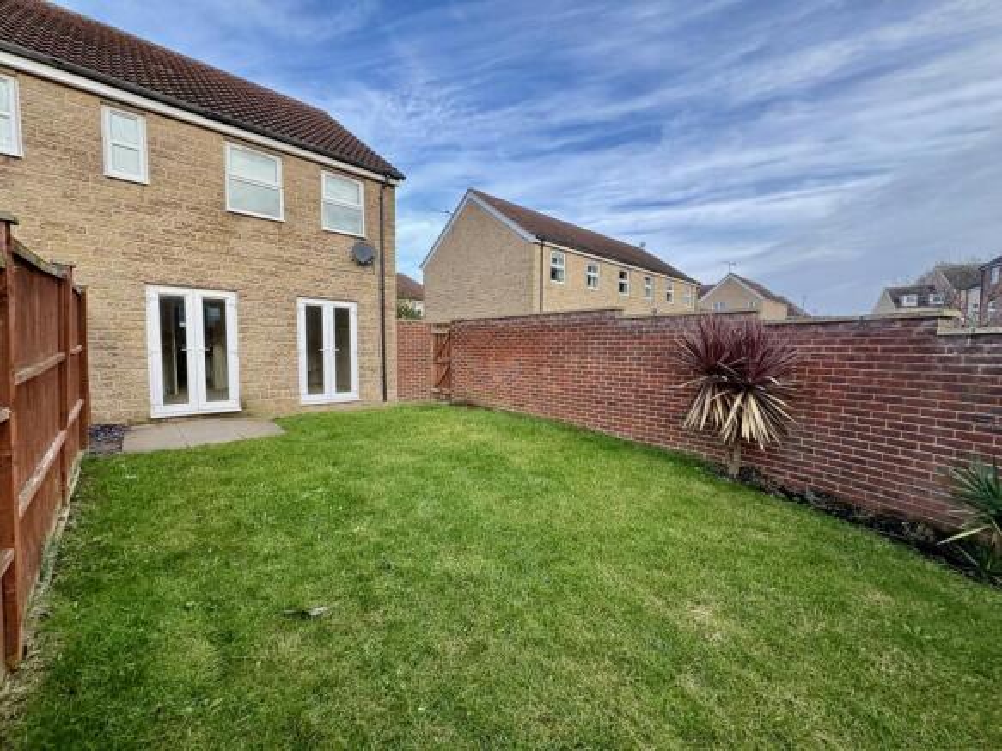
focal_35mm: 14
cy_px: 376
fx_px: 405
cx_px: 501
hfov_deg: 102.1
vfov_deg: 85.7
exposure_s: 1/275
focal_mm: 2.22
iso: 64
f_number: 2.2
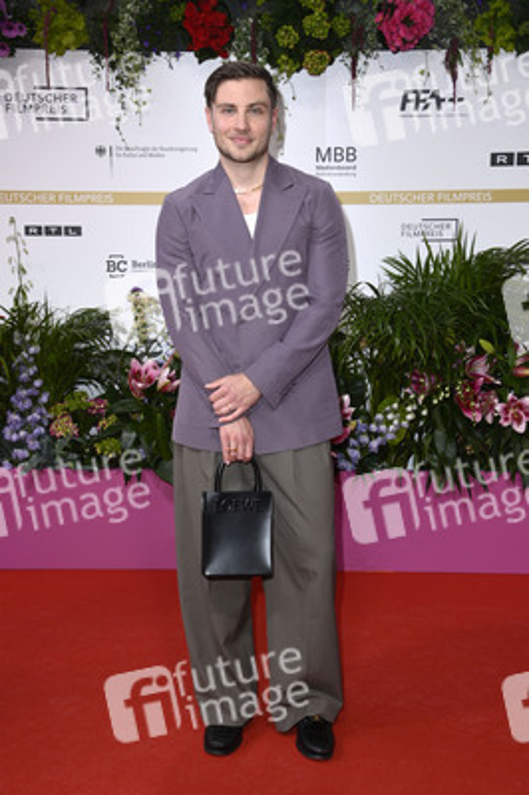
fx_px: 1214
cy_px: 398
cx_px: 264
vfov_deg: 36.3
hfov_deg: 24.6
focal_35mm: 55
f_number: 5.6
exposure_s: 1/250
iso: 400
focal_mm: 55
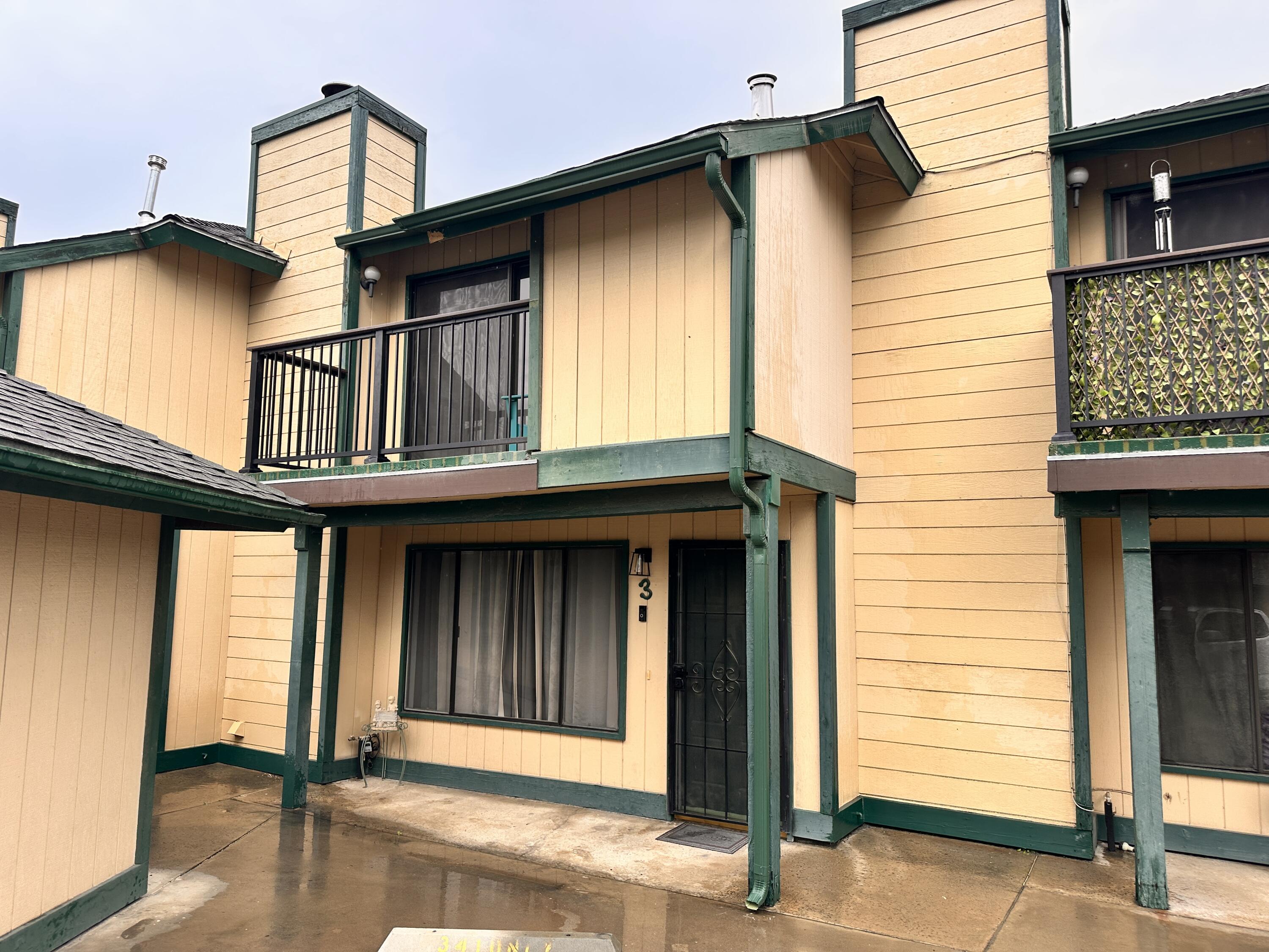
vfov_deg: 56.8
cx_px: 634
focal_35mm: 24
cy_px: 476
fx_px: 880
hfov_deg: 71.6
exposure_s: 1/1029
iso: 80
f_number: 1.78
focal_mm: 6.86
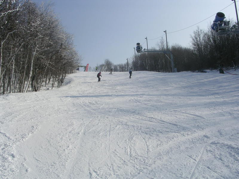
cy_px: 90
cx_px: 120
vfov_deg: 37.7
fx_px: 262
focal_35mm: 38
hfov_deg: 49.0
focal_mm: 5.8
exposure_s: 1/566
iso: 50
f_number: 5.6
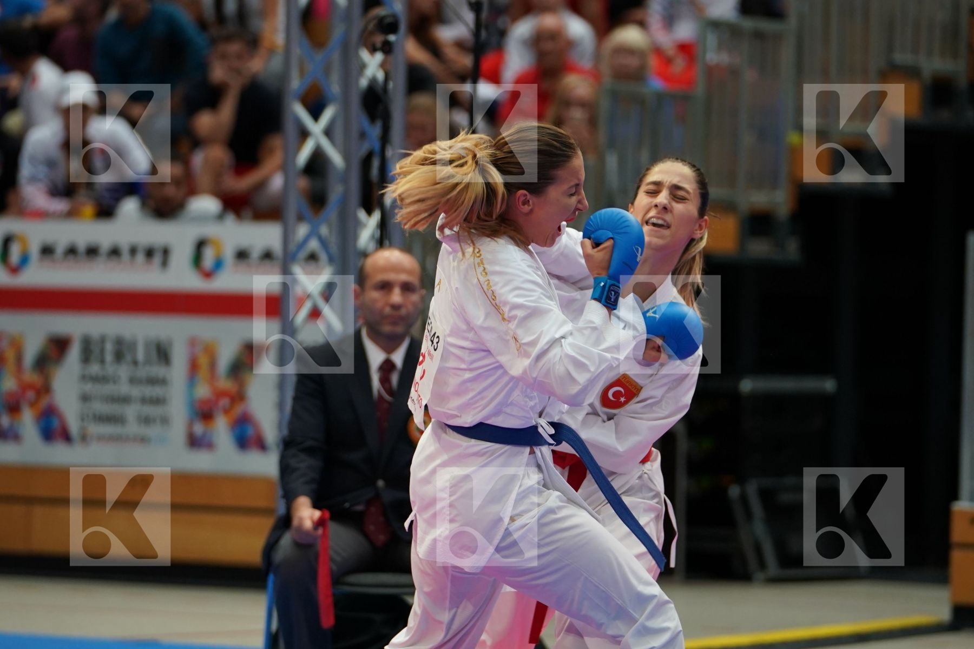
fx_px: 6006
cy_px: 324
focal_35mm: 222
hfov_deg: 9.3
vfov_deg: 6.2
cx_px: 487
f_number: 2.8
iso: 1250
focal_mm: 148
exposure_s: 1/800
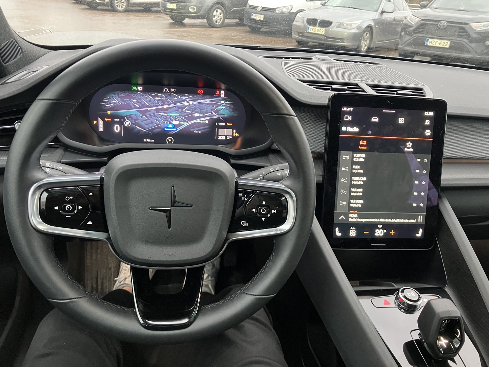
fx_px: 396
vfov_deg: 49.7
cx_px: 244
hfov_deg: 63.4
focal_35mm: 28
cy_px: 184
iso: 320
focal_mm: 3.99
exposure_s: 1/28
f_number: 1.8
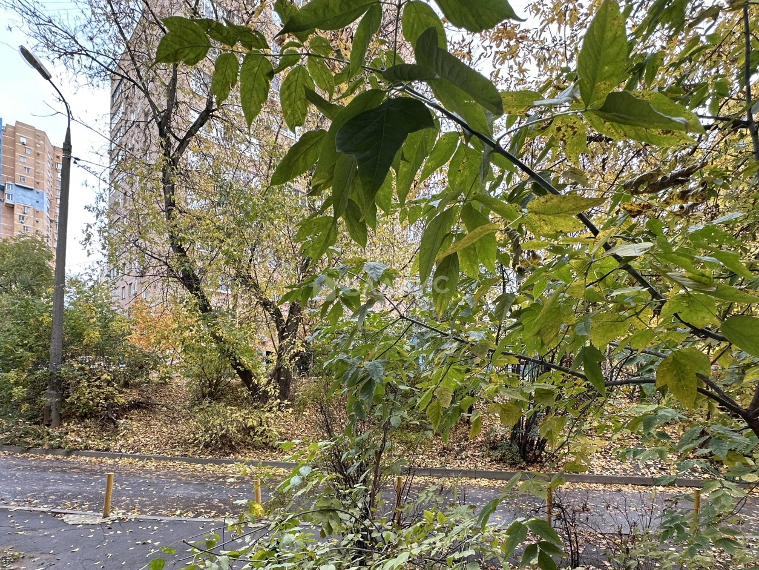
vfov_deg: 85.7
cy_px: 285
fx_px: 307
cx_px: 380
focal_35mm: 14
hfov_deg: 102.1
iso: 40
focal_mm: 2.22
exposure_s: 1/99
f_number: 2.2
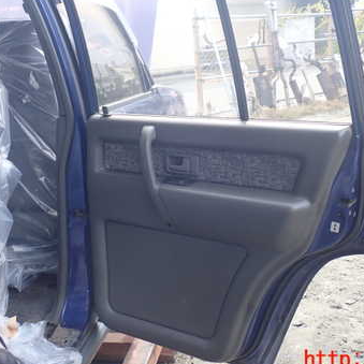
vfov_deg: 35.8
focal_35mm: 47
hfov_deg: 35.9
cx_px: 224
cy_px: 132
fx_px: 559
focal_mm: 5.4
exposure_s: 1/160
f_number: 3.2
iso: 100
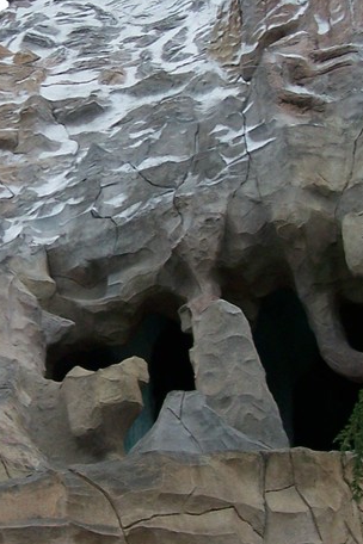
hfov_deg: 12.3
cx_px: 66
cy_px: 219
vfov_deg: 18.4
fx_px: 1679
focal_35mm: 111
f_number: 2.8
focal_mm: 6.3
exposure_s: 1/400
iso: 80
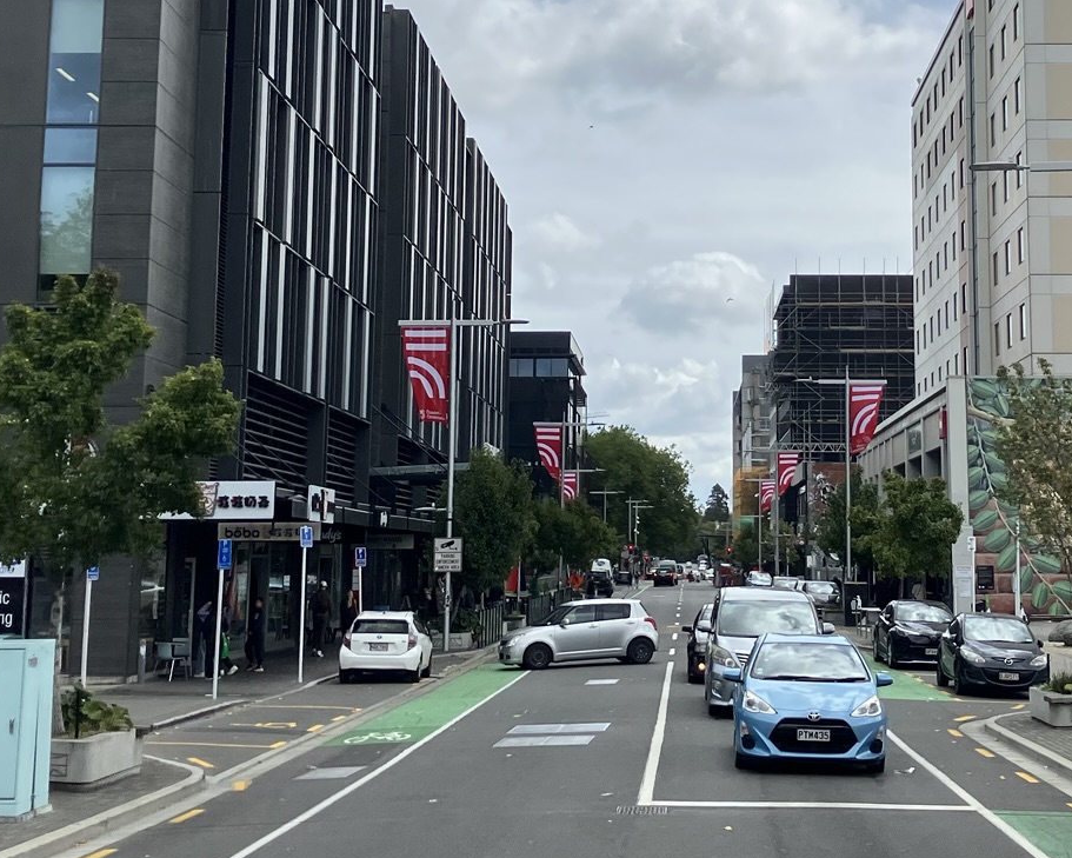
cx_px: 693
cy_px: 297
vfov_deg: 25.3
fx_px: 1904
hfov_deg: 31.3
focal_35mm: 60
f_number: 1.8
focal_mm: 3.99
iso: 32
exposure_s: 1/2433
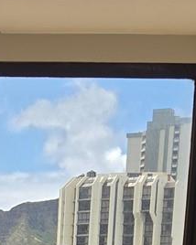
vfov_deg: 12.6
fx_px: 973
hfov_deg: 10.9
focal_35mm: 134
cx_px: -125
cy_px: 496
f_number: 1.8
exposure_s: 1/638
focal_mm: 5.4
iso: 25
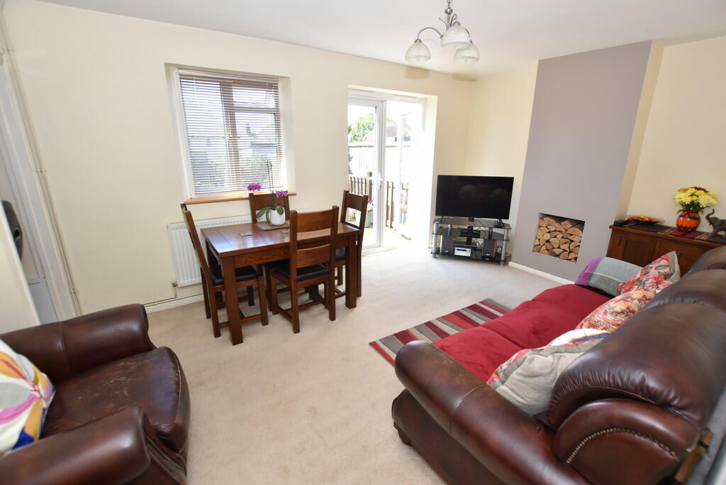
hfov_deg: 100.4
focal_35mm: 15
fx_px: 303
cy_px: 242
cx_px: 363
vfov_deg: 77.3
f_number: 5
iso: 360
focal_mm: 10
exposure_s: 1/200
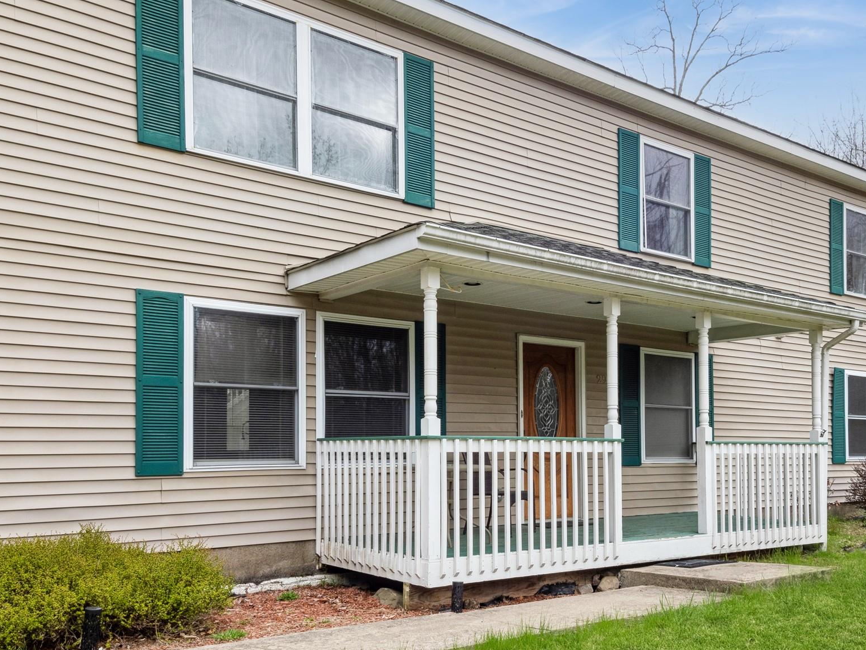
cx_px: 511
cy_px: 361
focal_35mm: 32
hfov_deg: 56.5
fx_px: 801
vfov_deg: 44.1
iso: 200
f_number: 8
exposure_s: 1/100
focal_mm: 12
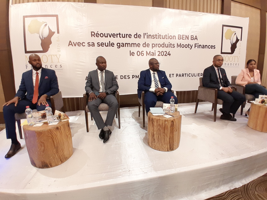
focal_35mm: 17
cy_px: 100
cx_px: 134
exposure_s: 1/33
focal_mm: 1.46
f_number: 2.2
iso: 125
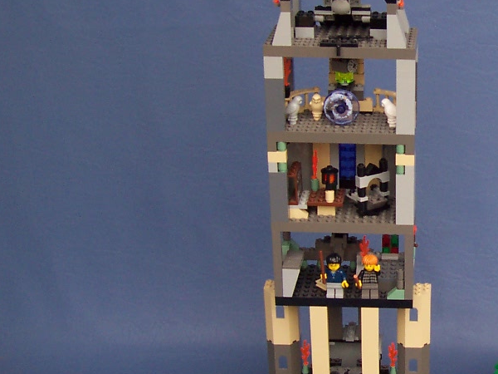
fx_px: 1065
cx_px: 488
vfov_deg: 19.9
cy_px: 185
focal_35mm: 74
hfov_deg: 25.2
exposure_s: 1/125
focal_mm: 5.6
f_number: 2.8
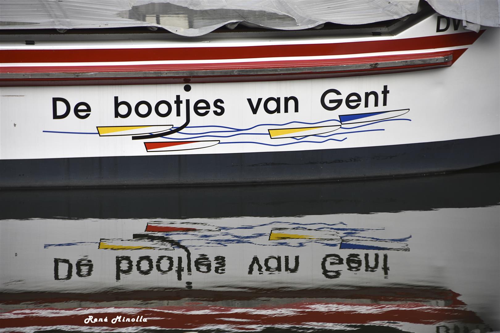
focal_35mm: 255
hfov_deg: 8.1
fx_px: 3541
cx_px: 250
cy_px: 166
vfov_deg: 5.4
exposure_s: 1/400
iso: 200
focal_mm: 170
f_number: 5.6
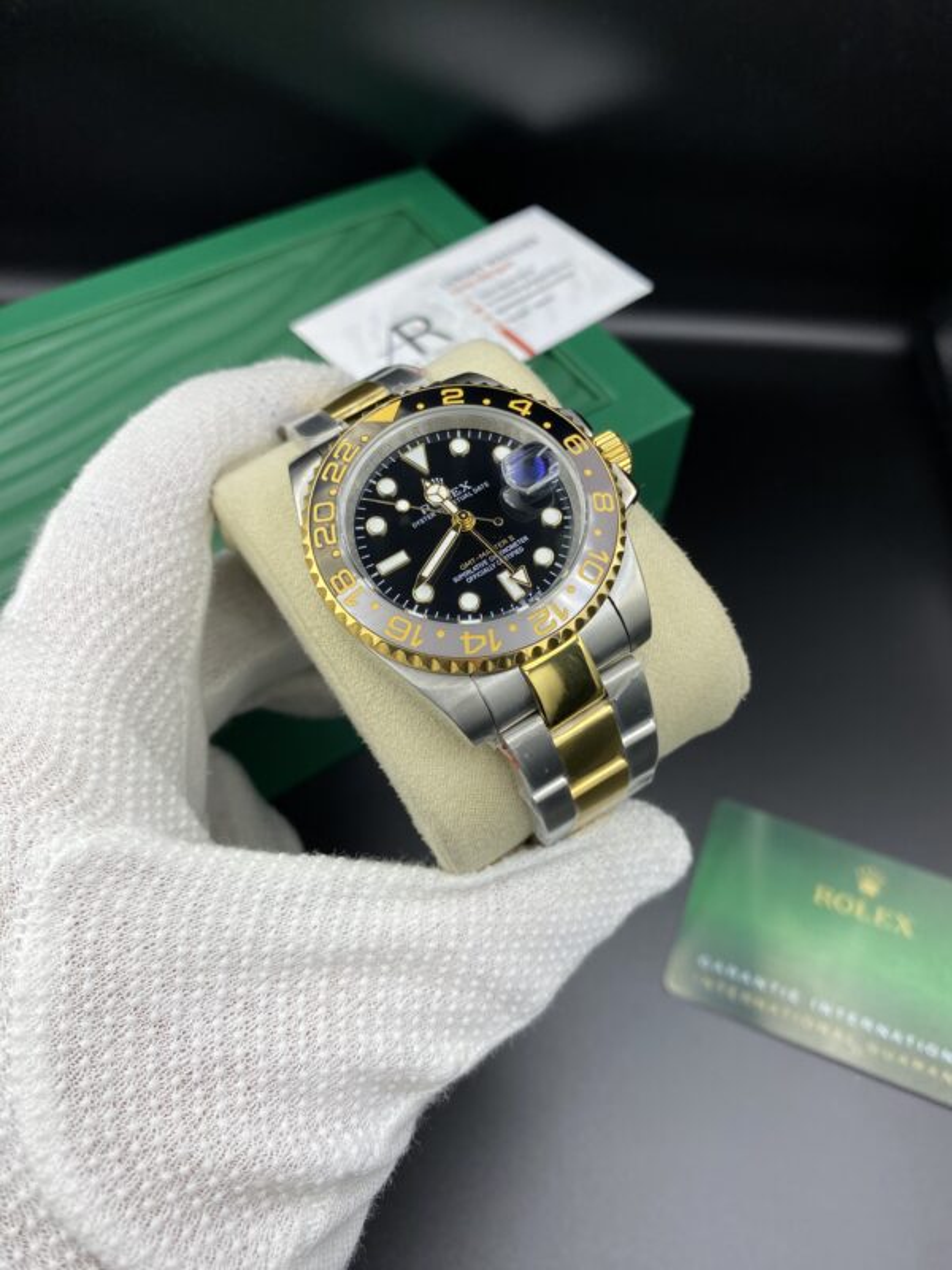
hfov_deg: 53.1
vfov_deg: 67.3
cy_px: 635
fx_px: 953
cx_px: 476
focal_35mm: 26
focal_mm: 4.25
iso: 32
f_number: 1.8
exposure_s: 1/337
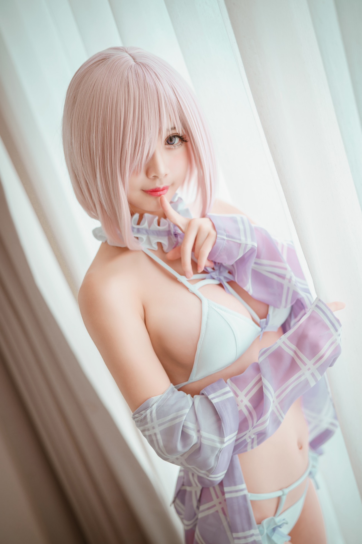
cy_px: 272
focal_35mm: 50
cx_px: 181
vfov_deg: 39.6
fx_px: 754
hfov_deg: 27.0
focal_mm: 50
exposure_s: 1/200
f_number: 1.8
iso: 200
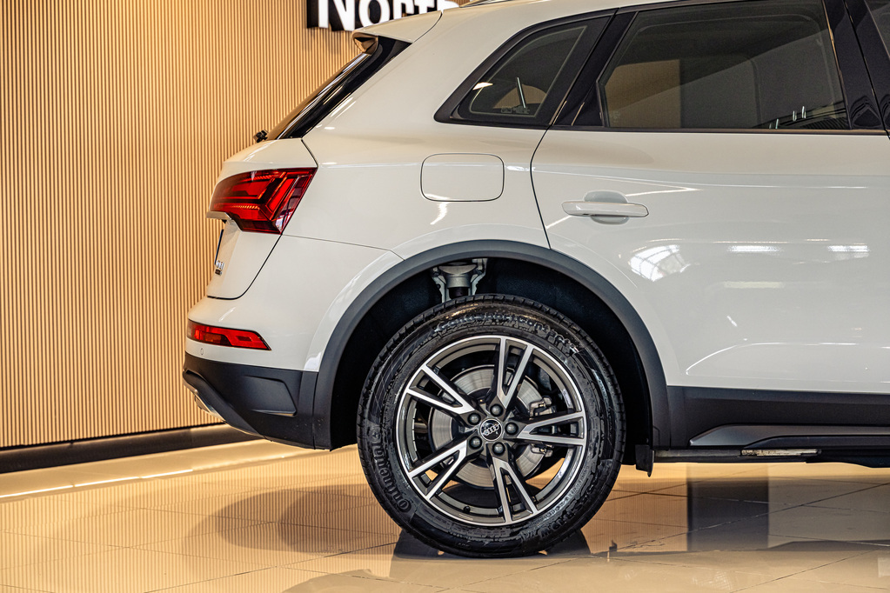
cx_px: 445
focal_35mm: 75
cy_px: 296
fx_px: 1854
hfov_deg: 27.0
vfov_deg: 18.2
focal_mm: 75
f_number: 5
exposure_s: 1/200
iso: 500
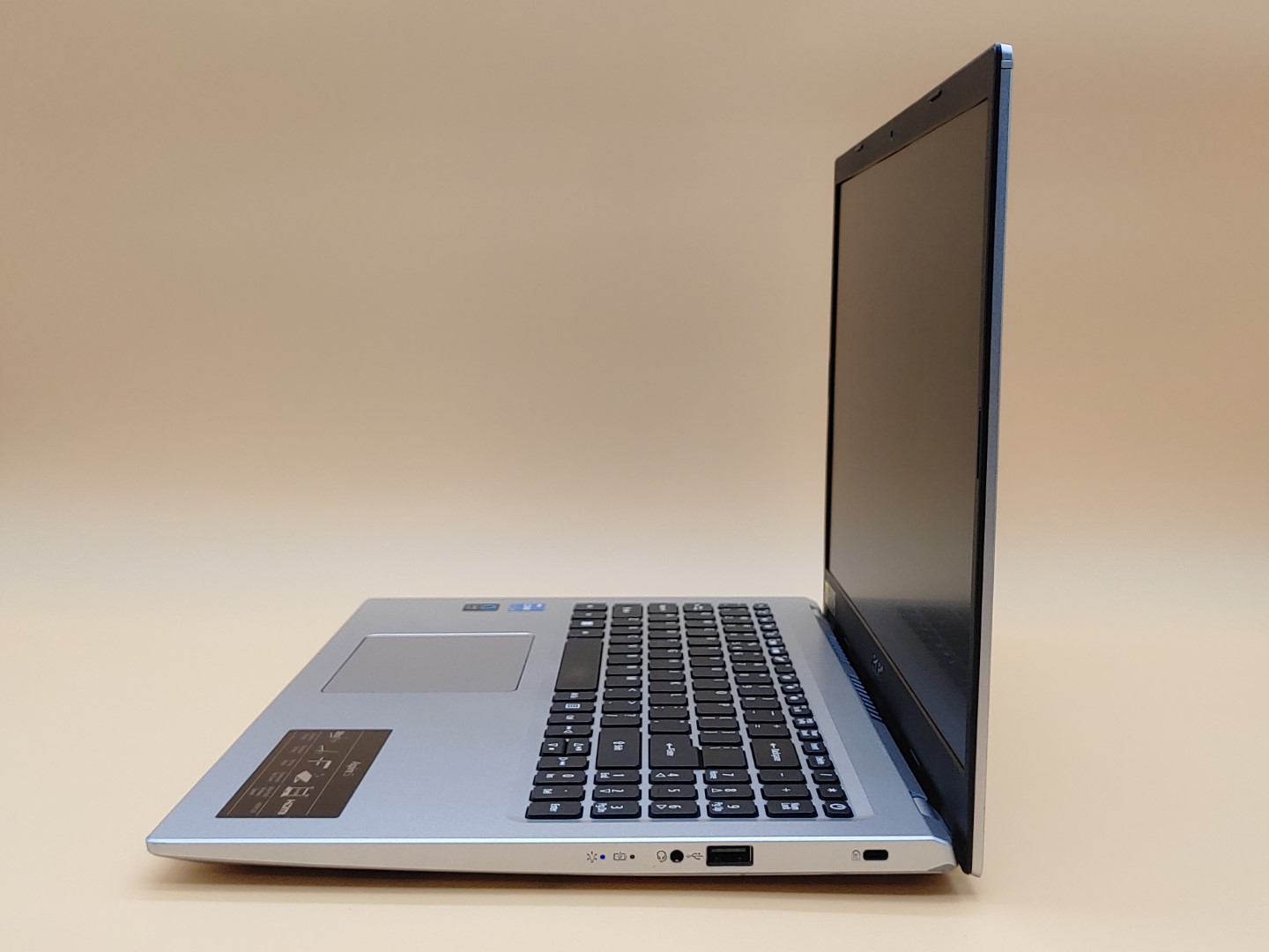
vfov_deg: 36.8
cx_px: 634
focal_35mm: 39
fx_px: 1430
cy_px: 476
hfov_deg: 47.9
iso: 50
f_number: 1.8
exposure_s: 1/293
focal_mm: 4.36
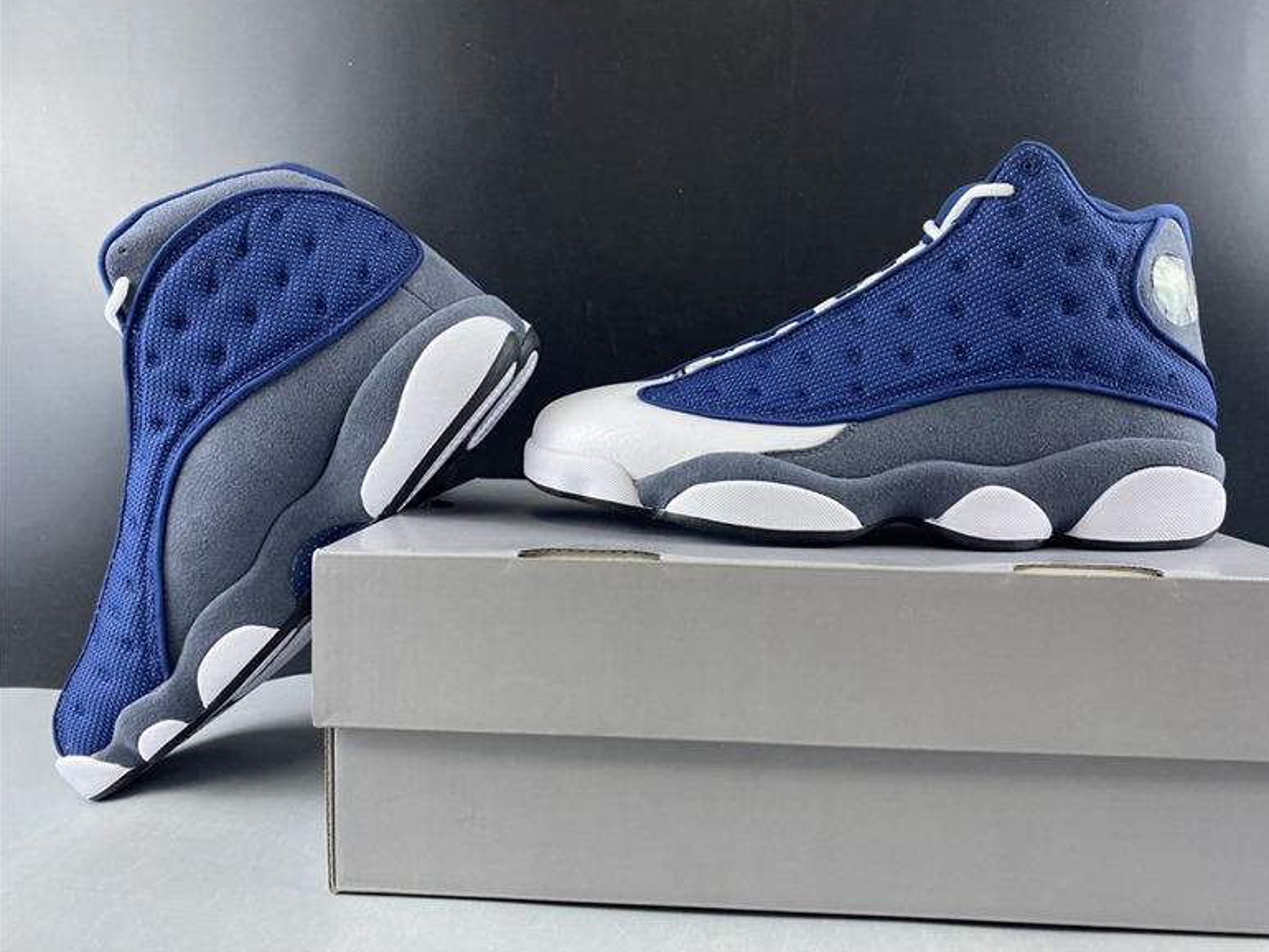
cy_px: 469
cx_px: 658
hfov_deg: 65.3
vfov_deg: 51.4
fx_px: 990
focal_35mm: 27
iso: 100
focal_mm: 4.25
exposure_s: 1/100
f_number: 1.8
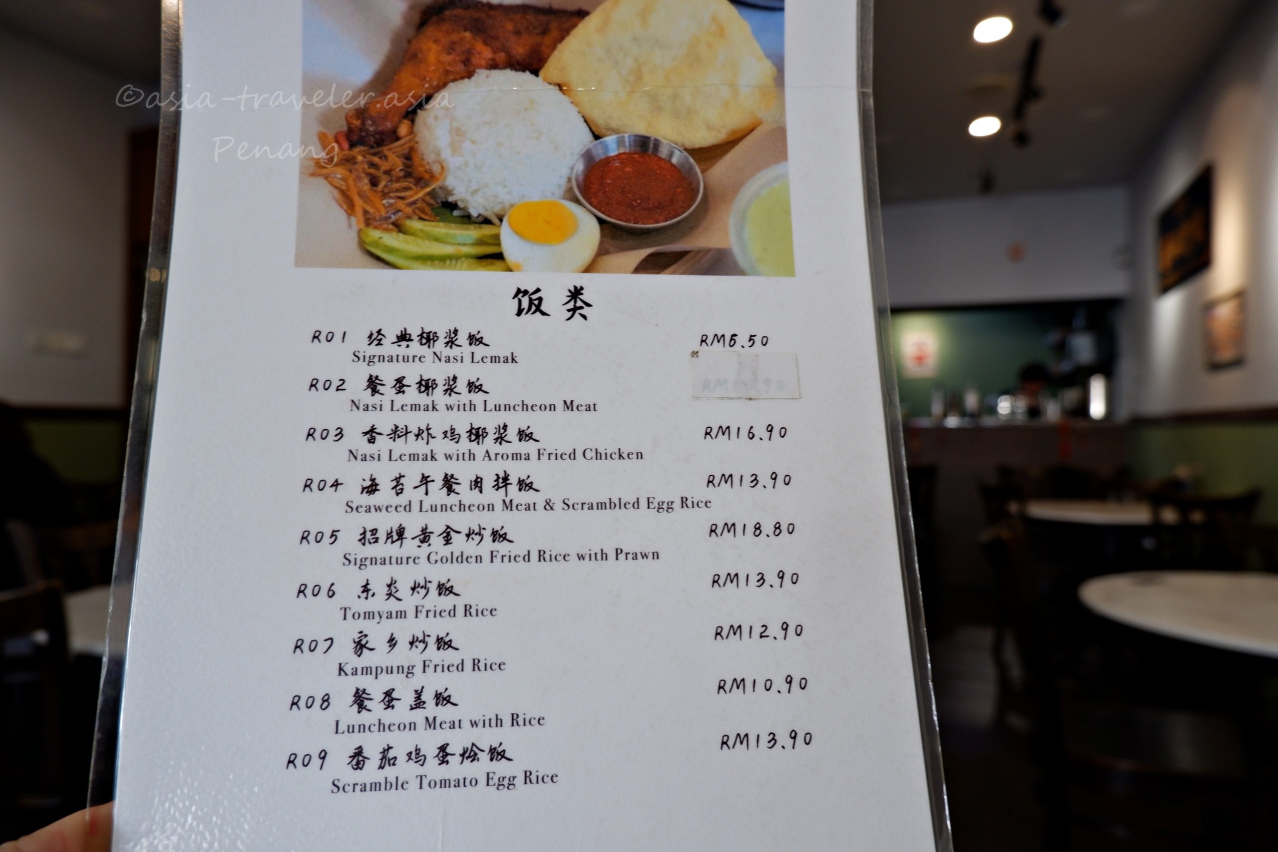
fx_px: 816
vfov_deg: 55.1
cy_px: 426
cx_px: 639
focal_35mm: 23
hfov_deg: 76.1
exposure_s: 1/50
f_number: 4
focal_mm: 15
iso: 200
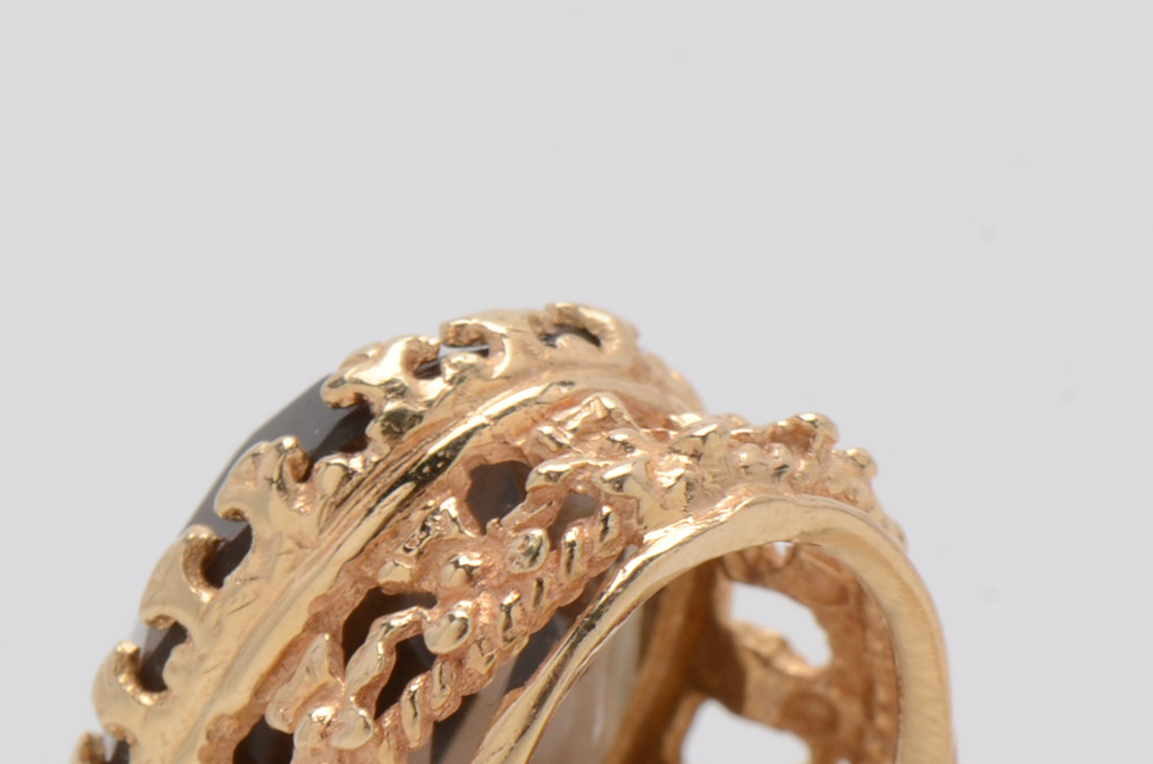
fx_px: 9950
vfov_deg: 4.4
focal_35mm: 311
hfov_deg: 6.6
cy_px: 901
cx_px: 644
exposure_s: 1/125
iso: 200
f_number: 18
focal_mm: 85
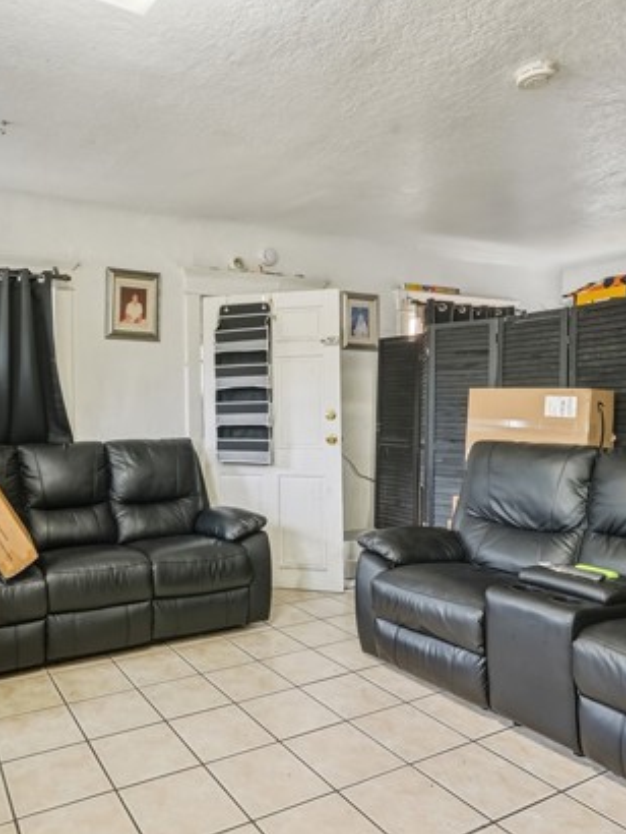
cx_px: 177
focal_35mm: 24
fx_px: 578
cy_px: 408
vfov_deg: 71.6
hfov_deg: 54.9
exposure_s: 1/20
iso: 400
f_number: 9
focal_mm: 16
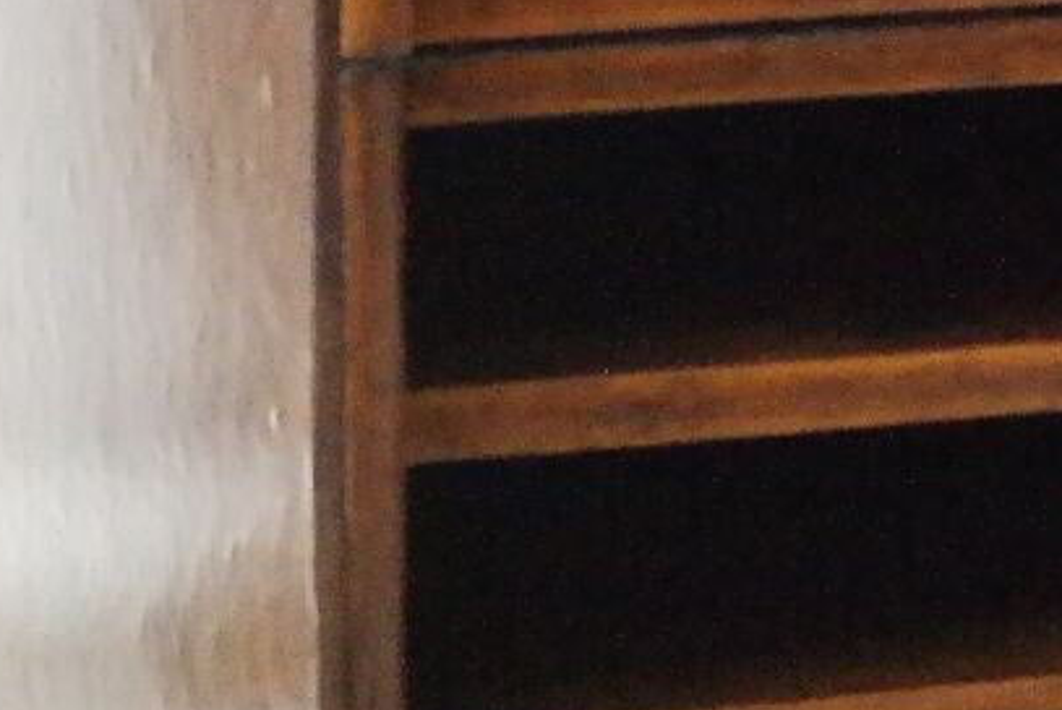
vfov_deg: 5.6
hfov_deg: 8.3
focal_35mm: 246
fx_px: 7262
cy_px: -180
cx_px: 1297
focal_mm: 38
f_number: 5.6
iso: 6400
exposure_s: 1/50
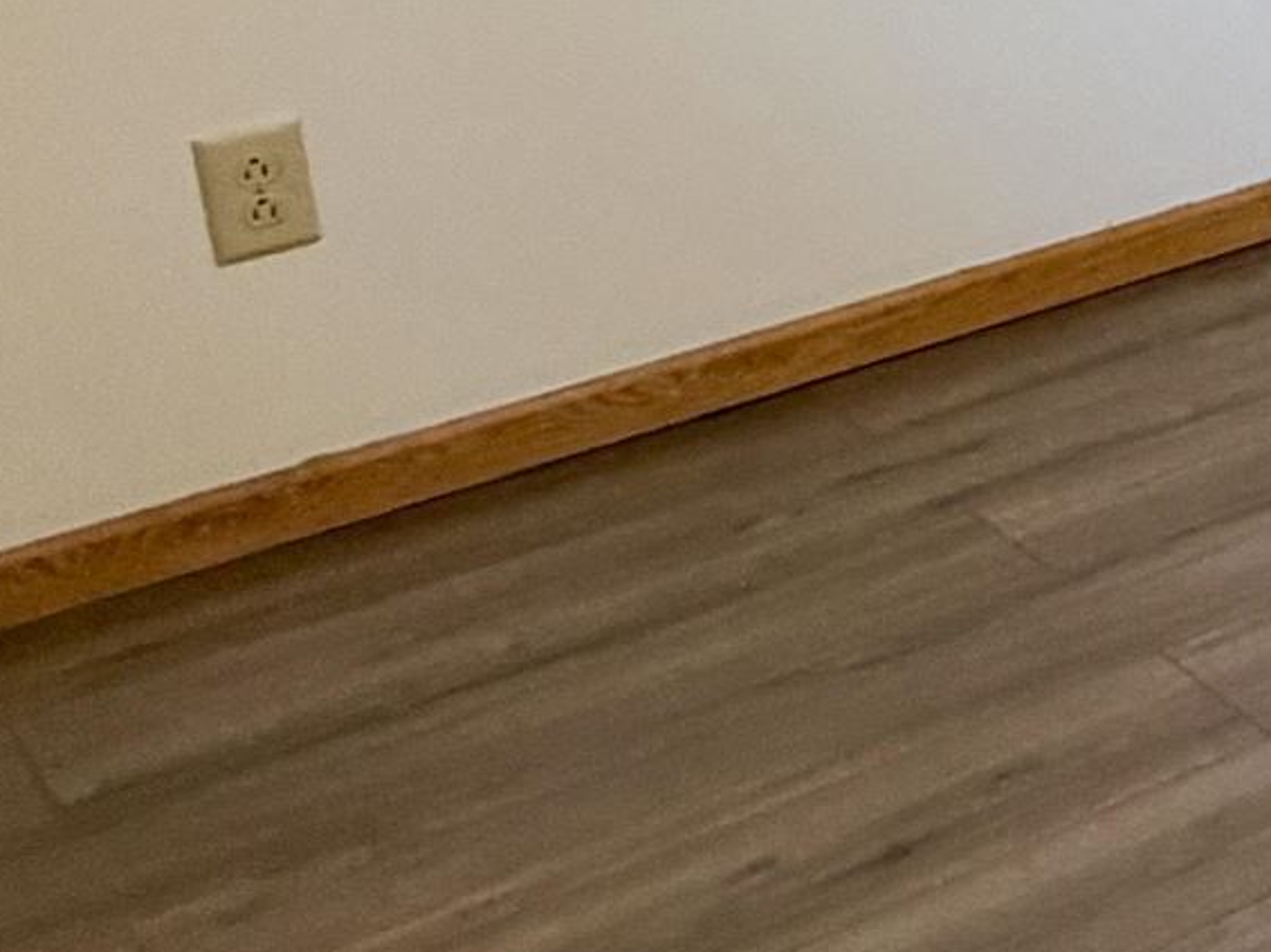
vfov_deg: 18.1
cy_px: -272
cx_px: 2517
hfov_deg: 18.0
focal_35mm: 76
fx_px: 2789
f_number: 2.2
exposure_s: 1/60
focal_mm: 2.22
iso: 320
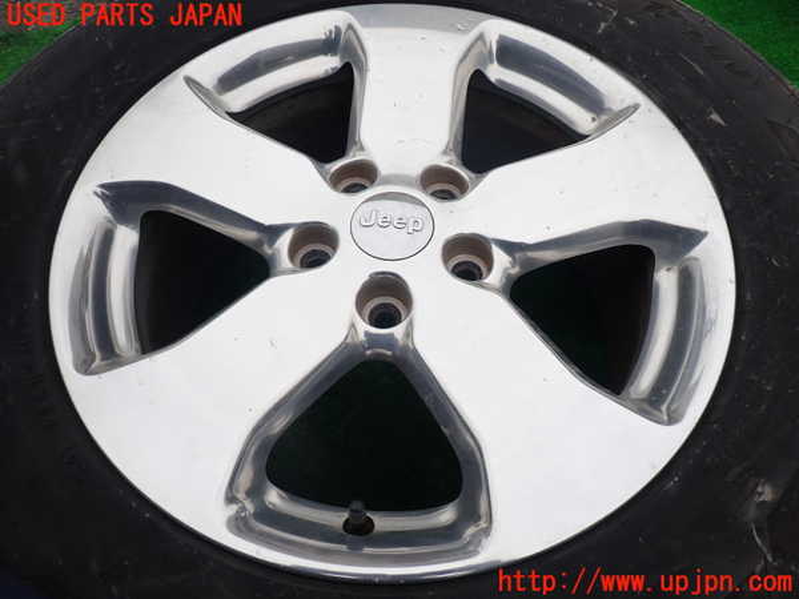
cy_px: 300
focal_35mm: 25
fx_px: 577
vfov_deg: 54.9
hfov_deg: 69.4
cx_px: 400
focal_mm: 4.5
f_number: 2.8
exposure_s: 1/1000
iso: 100
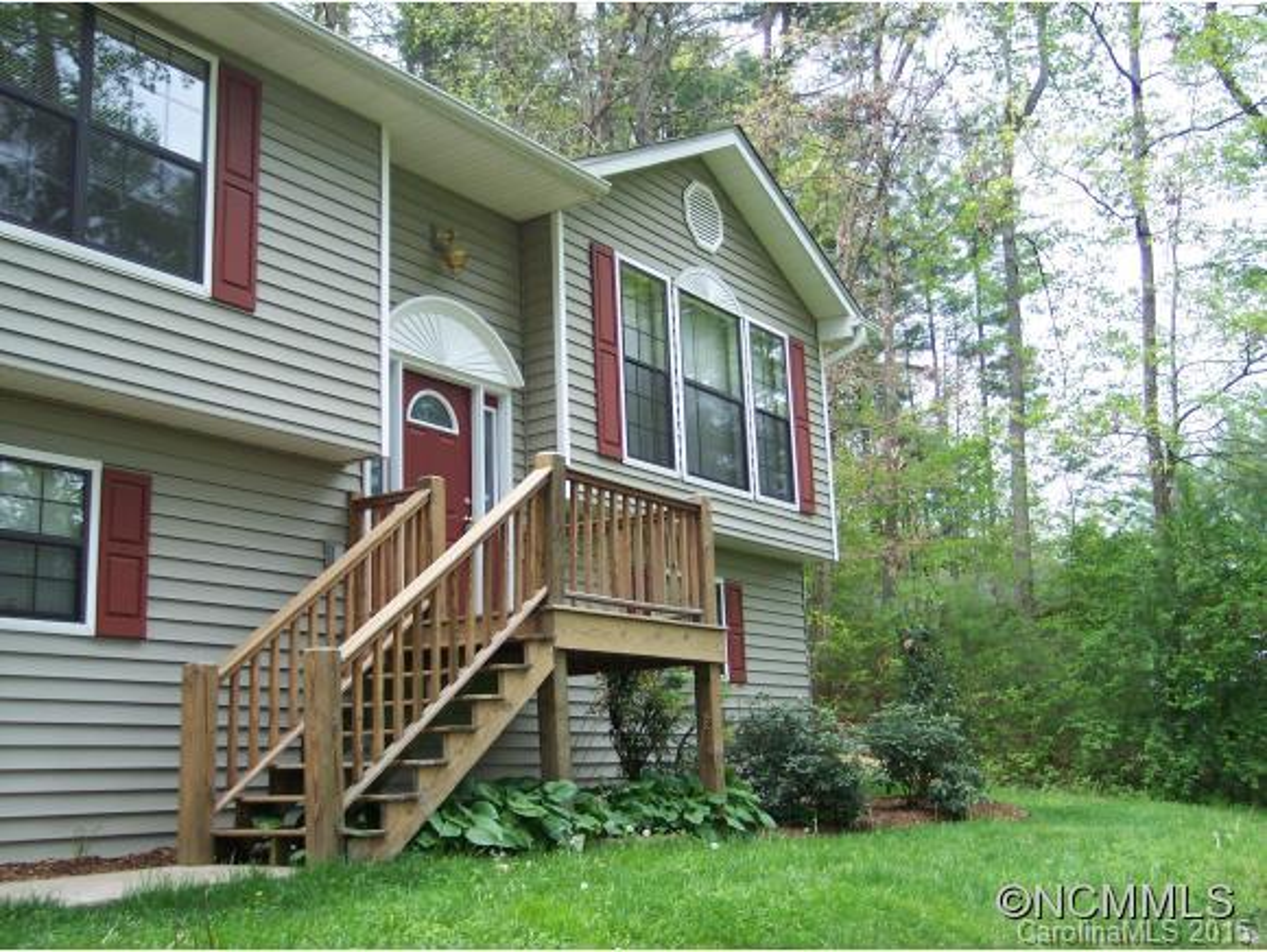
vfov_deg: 37.8
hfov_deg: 48.9
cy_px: 476
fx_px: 1392
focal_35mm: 38
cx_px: 634
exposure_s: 1/500
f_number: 2.8
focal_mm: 8
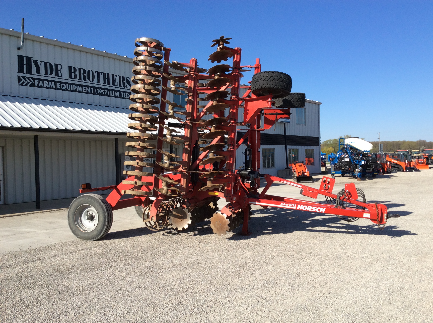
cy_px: 162
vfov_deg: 44.1
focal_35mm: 32
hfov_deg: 56.9
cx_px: 216
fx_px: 400
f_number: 2.4
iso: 32
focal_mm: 3.3
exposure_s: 1/1244
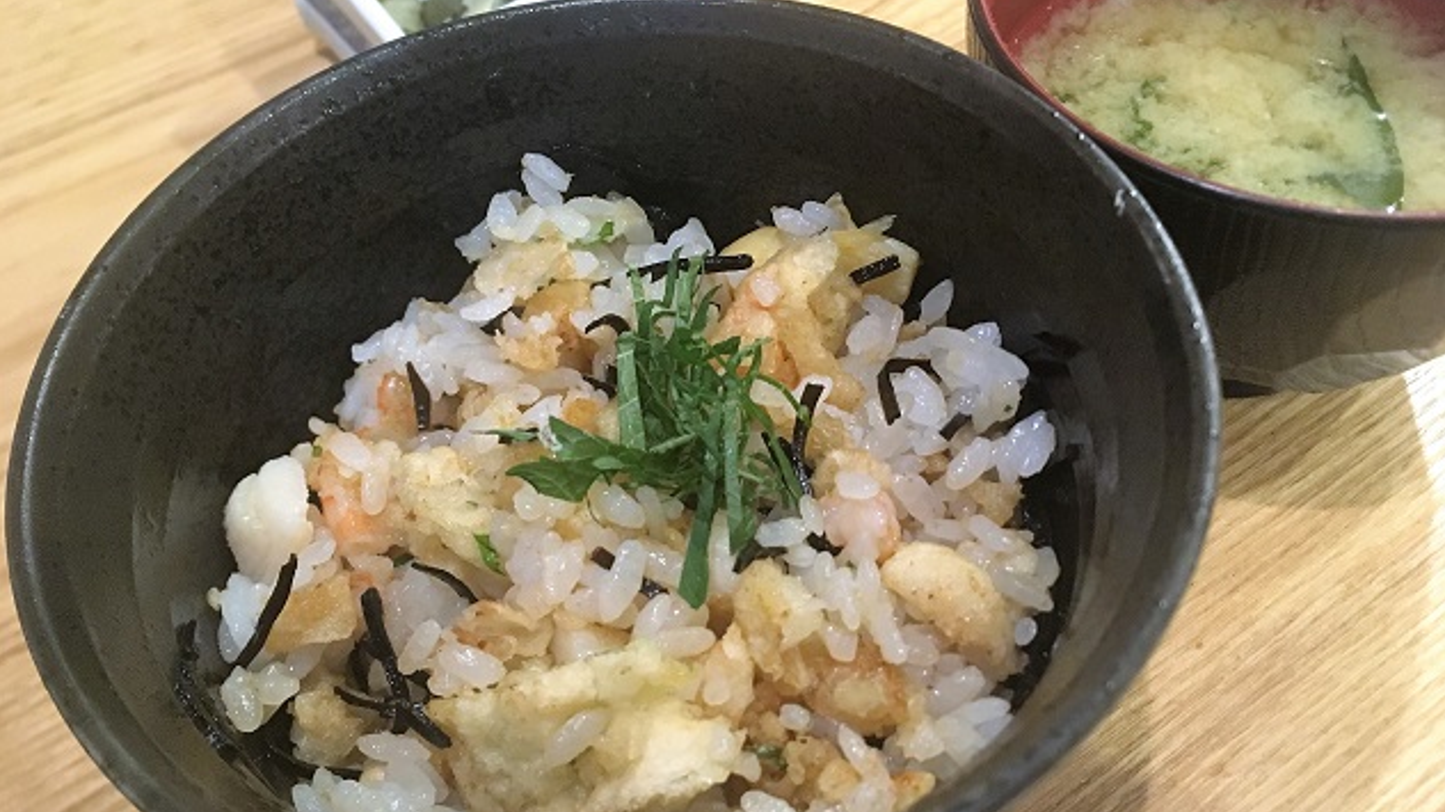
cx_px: 722
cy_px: 409
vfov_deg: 36.6
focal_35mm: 32
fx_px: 1226
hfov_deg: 61.0
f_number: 2.2
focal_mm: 4.15
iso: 200
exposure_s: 1/15
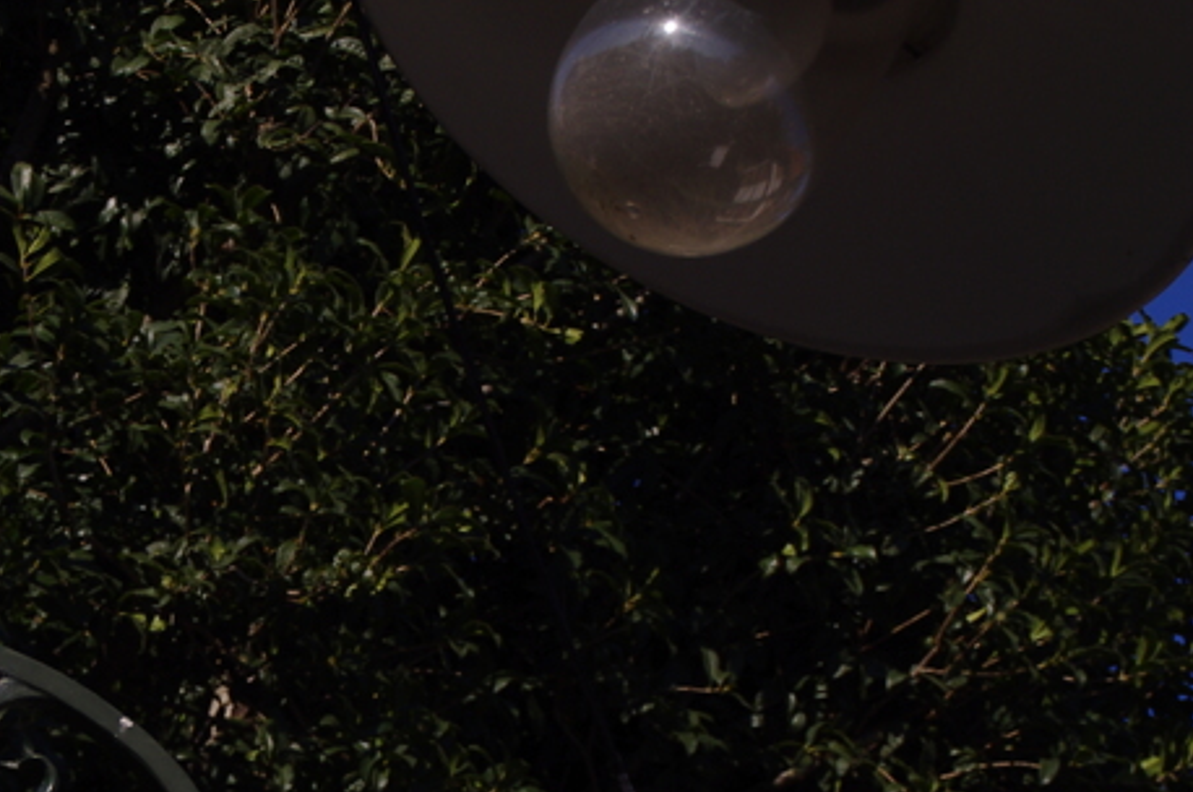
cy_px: 701
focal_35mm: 161
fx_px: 5328
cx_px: 107
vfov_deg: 8.5
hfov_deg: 12.7
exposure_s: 1/500
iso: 200
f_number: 9.5
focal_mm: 48
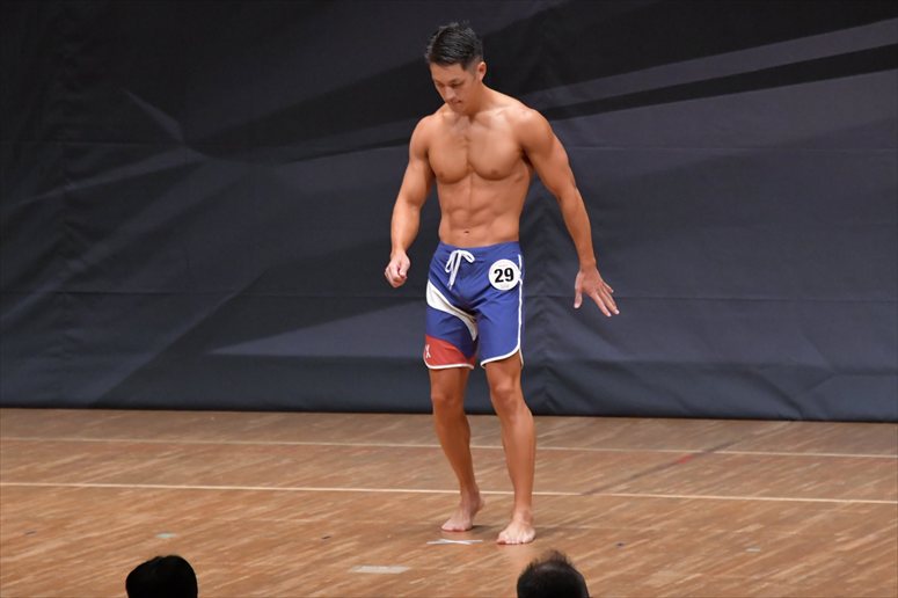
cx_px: 449
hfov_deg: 6.9
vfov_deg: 4.6
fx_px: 7480
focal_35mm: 300
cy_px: 299
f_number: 5.6
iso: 6400
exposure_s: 1/400
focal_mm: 200
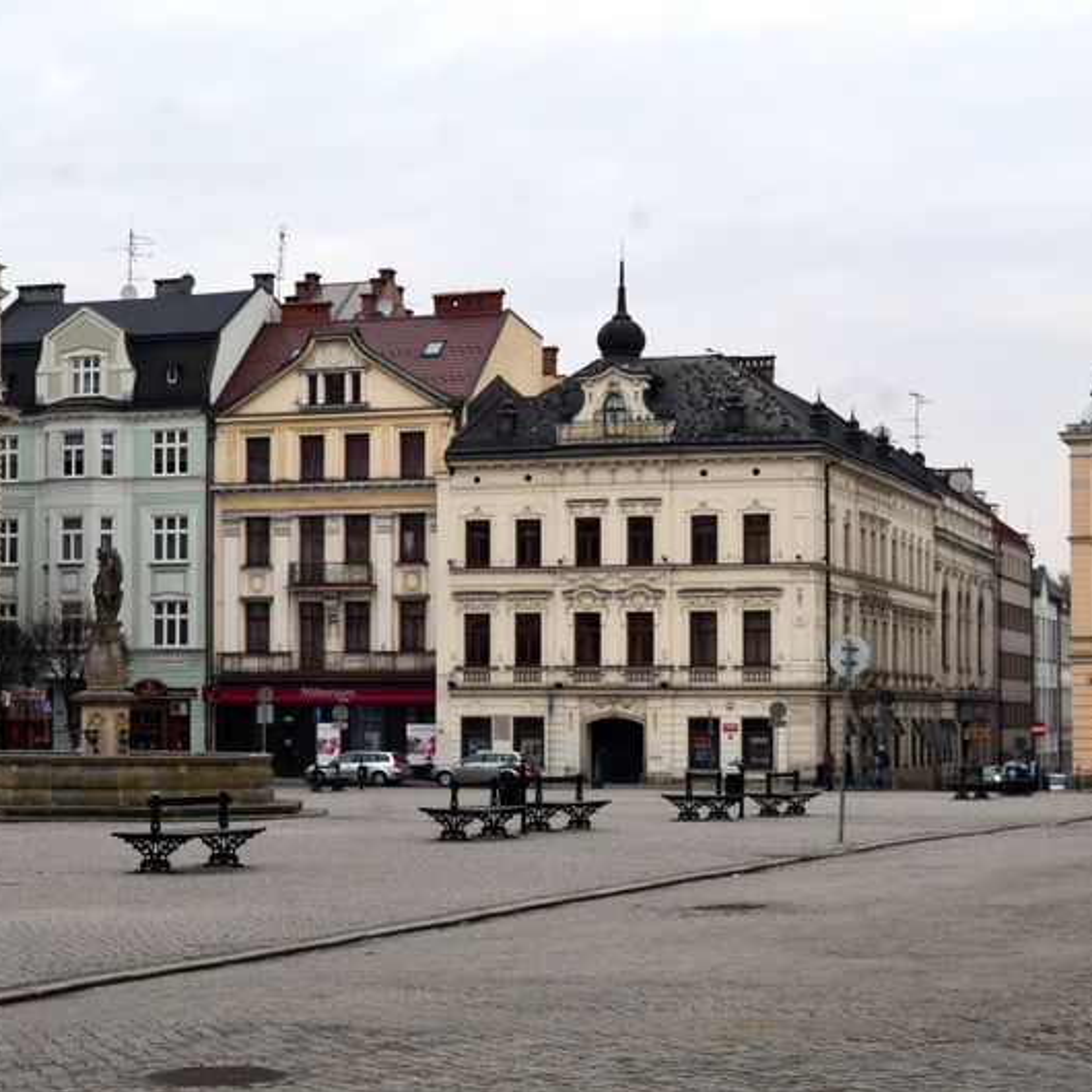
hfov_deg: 22.3
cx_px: 282
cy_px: 548
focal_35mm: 77
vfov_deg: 22.5
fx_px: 2748
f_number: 10
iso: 400
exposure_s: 1/200
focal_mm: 40
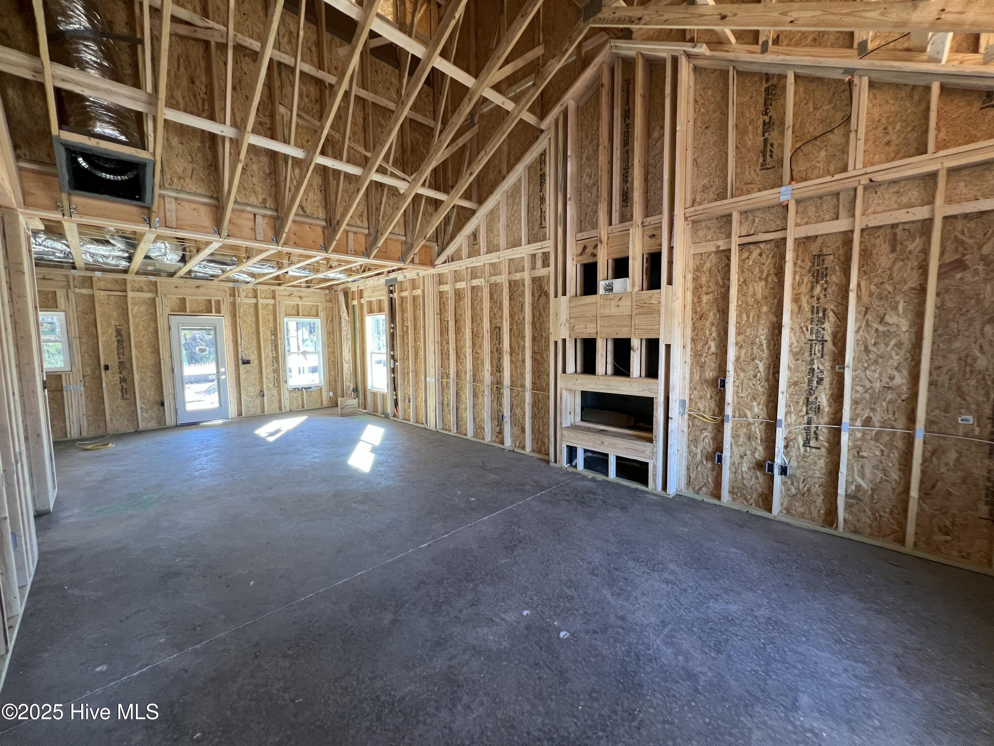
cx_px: 497
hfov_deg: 106.2
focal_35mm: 13
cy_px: 373
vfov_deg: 89.9
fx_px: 373
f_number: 1.8
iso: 200
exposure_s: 1/99
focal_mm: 1.57
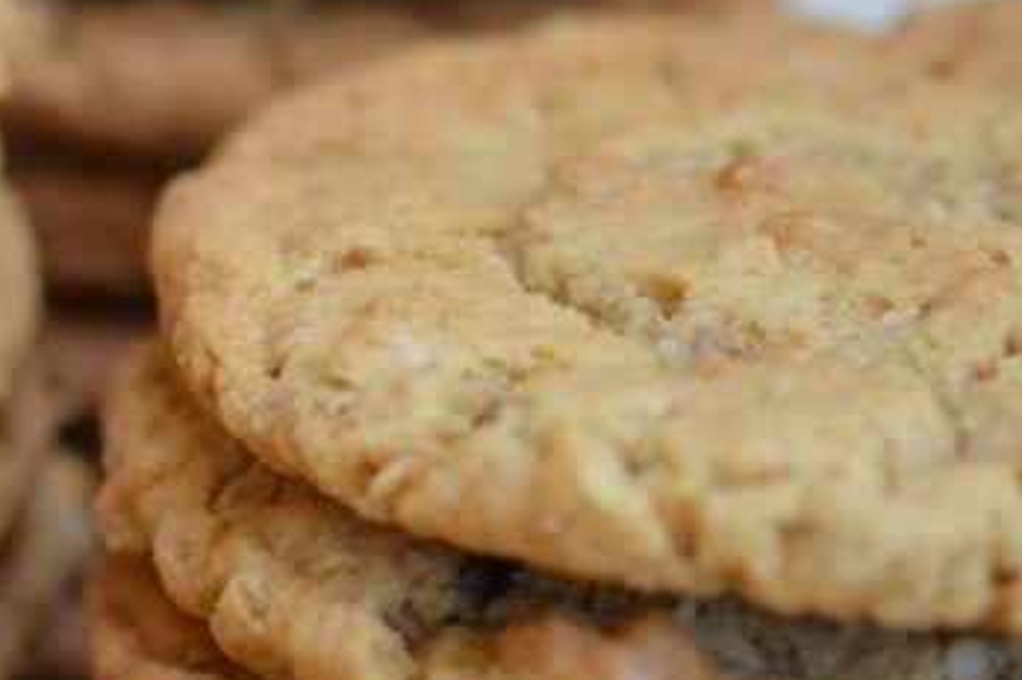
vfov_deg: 7.7
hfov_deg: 11.4
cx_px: -247
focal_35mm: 177
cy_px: 497
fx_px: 5022
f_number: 3
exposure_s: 1/60
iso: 400
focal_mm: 40
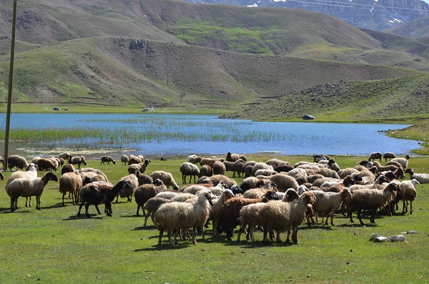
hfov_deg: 22.0
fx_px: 1106
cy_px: 142
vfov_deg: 14.6
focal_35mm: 93
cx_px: 214
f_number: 8
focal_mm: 62
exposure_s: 1/250
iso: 140
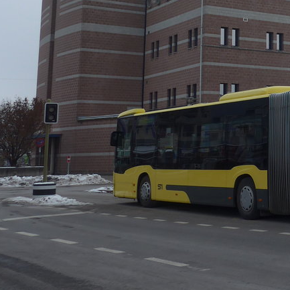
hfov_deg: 21.5
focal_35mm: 71
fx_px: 673
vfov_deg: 23.6
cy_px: 26
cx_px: 398
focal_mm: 6
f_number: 2.8
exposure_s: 1/1000
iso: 80
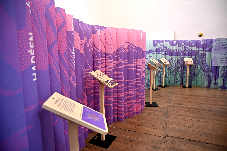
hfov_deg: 73.7
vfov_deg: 53.1
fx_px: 151
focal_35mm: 24
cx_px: 114
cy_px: 76
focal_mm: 24
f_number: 4
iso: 800
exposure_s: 1/20
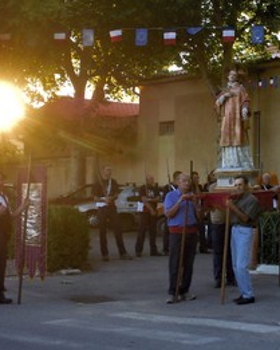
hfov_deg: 19.8
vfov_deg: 24.7
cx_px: 200
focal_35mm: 77
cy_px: 165
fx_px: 797
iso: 100
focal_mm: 34
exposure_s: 1/180
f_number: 4.5
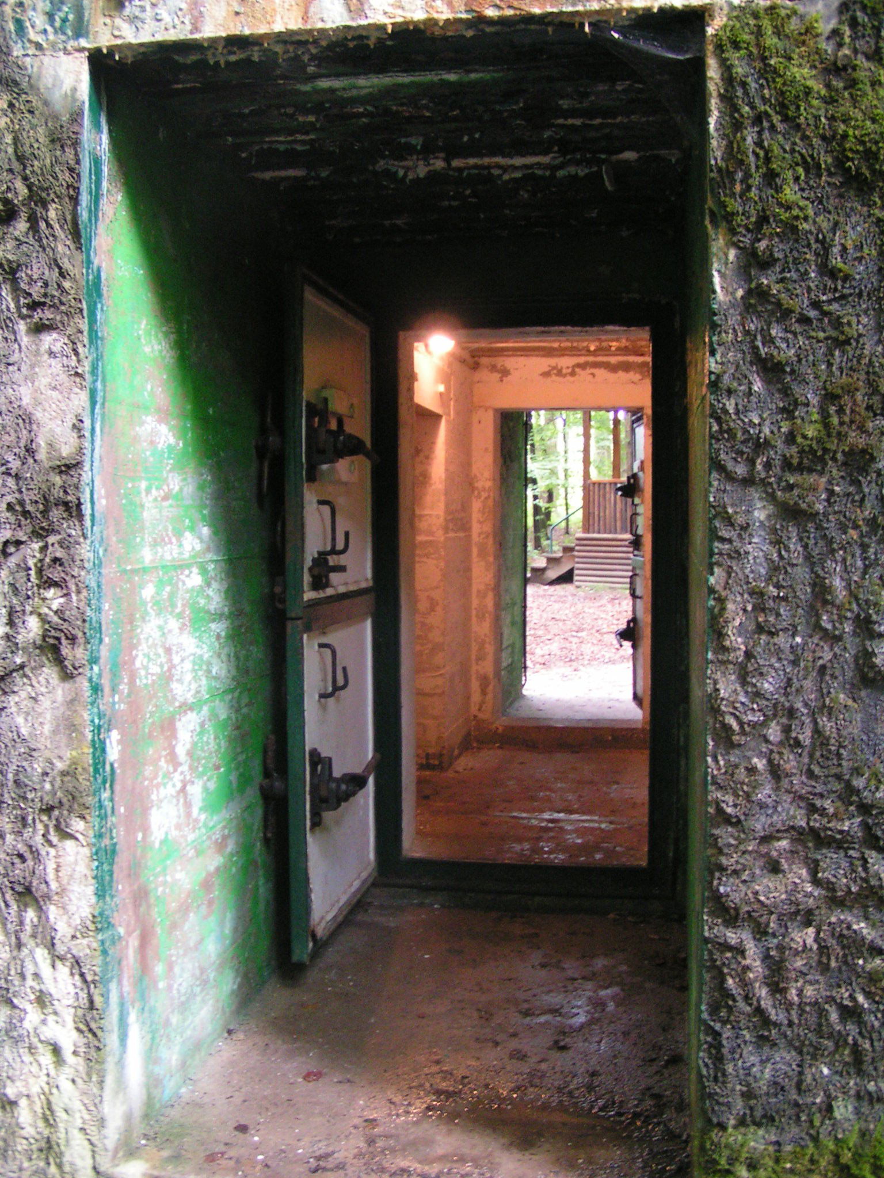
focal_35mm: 38
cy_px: 589
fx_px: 1294
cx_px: 442
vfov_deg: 49.0
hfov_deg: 37.7
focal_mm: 5.8
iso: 200
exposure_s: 1/5
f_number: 2.8
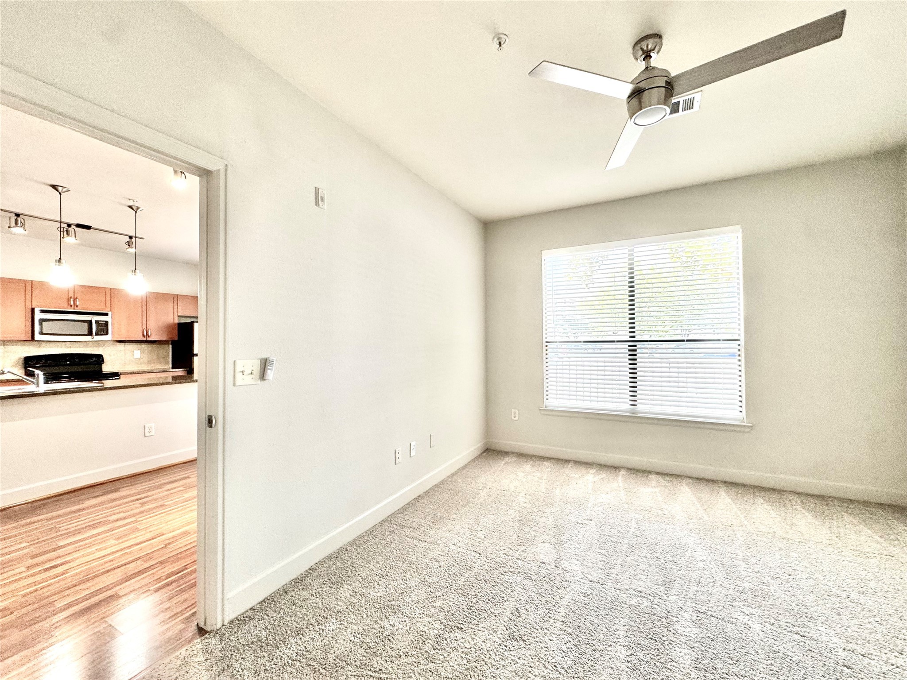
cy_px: 340
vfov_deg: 85.7
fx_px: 367
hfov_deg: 102.1
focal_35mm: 14
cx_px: 454
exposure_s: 1/120
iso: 200
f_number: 2.2
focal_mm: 2.22
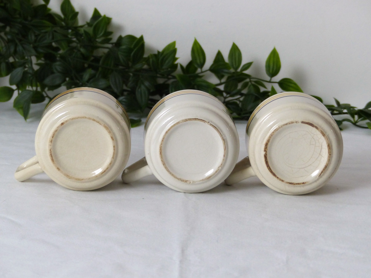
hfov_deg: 15.8
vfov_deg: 11.9
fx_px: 1340
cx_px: 186
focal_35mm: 125
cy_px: 139
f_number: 2.8
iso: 250
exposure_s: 1/60
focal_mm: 20.5
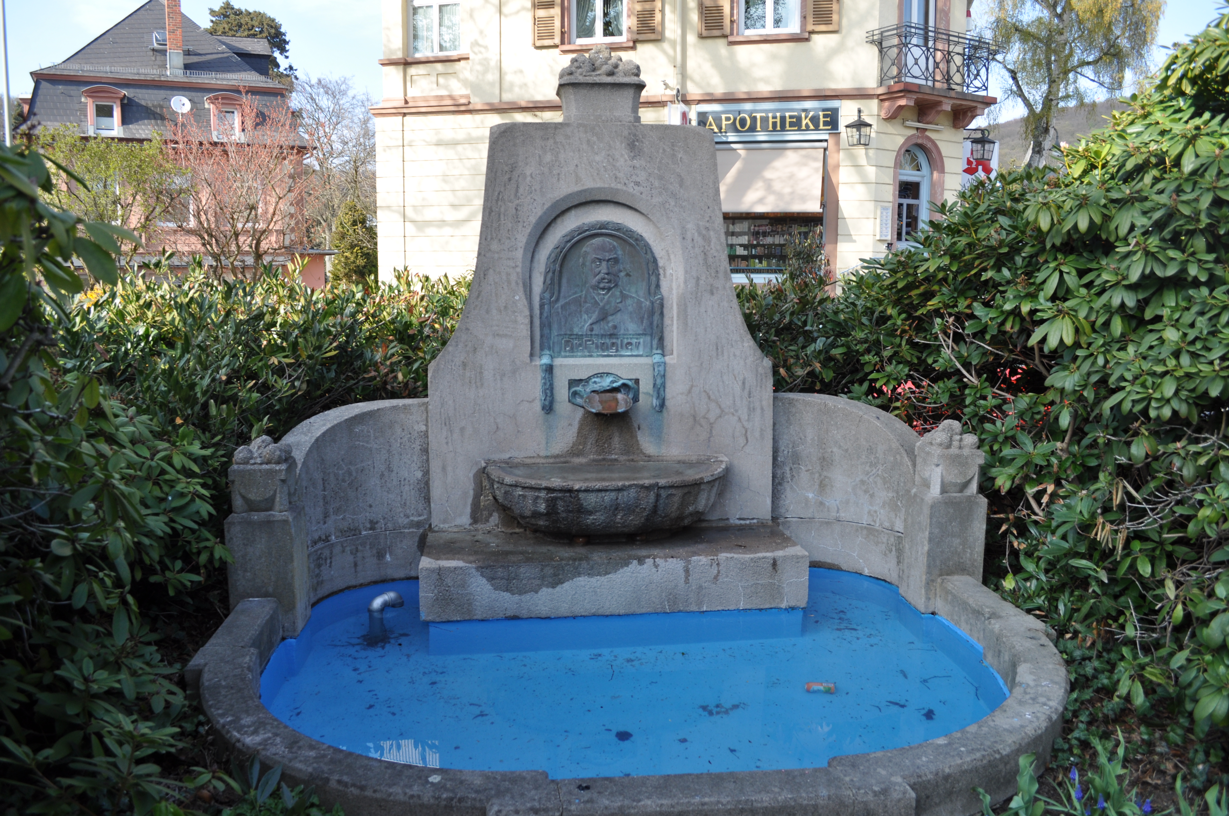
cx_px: 614
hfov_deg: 67.4
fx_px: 921
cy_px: 408
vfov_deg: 47.8
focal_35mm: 27
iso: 200
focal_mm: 18
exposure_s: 1/200
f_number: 7.1
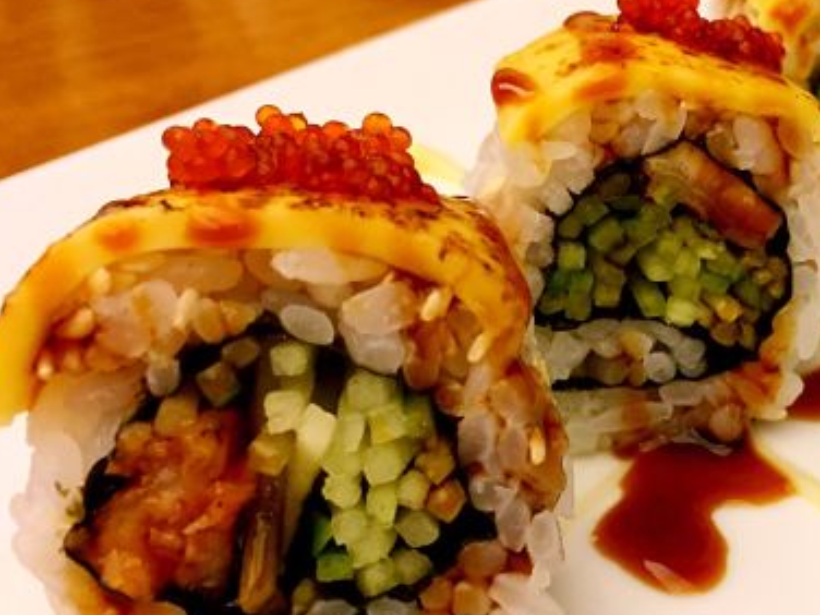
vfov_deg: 27.0
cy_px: 330
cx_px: 704
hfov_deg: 34.0
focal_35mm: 54
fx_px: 1279
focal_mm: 4.15
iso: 64
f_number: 2.2
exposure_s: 1/33
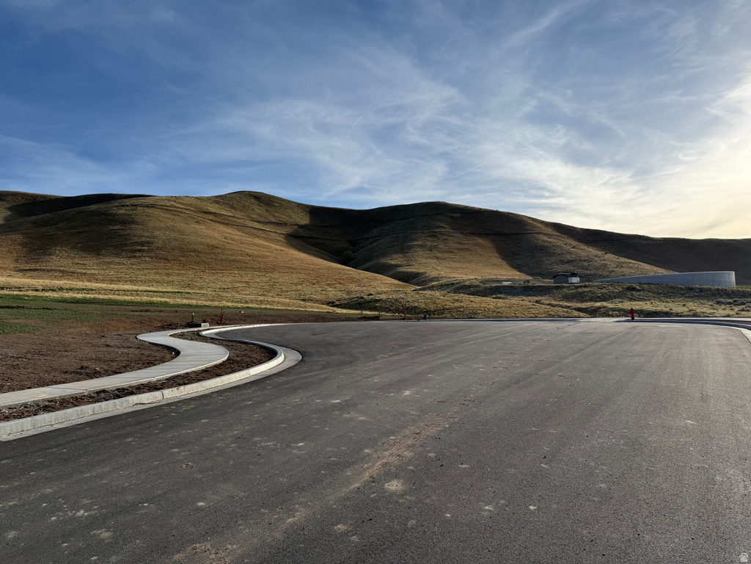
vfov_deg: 56.8
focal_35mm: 24
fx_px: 521
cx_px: 376
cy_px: 282
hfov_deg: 71.6
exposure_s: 1/8130
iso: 100
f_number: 1.78
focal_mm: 6.76
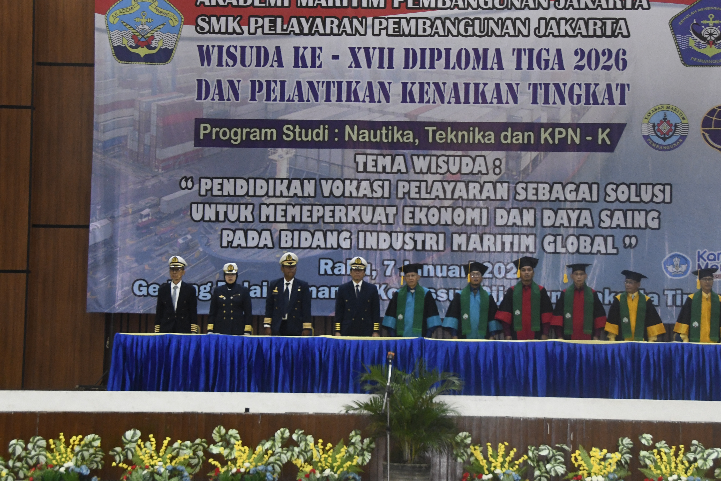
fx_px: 1362
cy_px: 239
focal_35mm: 68
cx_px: 418
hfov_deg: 29.6
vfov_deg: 20.0
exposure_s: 1/60
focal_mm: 36
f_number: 5.6
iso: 3200
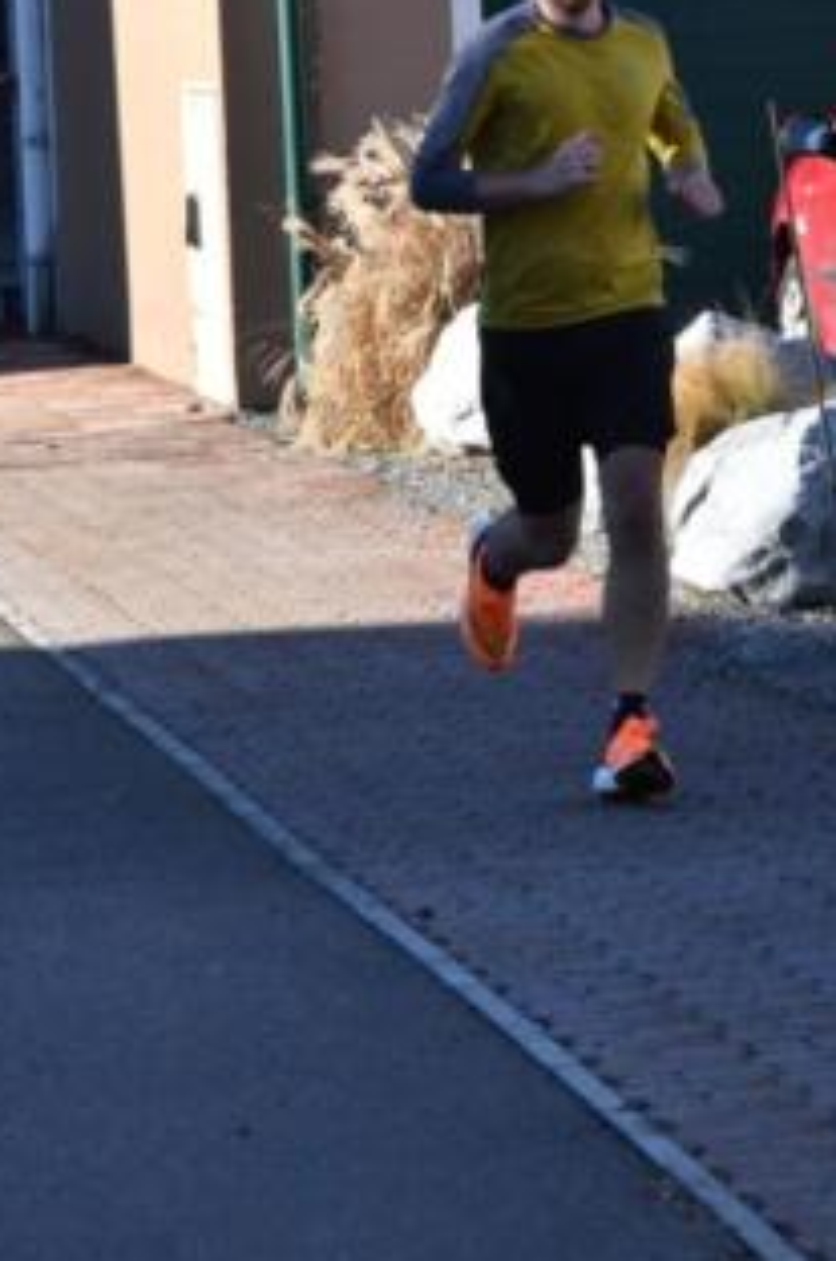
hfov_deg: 5.4
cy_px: 275
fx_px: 8835
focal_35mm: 253
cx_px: 644
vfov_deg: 8.1
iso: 2000
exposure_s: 1/1250
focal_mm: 105
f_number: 14
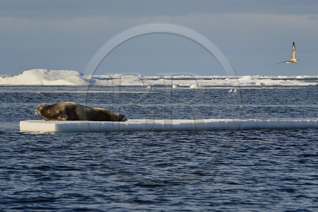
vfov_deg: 6.9
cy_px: 106
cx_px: 159
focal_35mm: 200
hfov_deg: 10.3
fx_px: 1766
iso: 200
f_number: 8
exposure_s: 1/640
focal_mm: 200
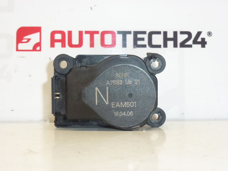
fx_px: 375
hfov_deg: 33.8
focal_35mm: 57
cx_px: 114
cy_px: 86
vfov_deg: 25.7
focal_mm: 10.1
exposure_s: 1/160
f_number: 4.4
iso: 400
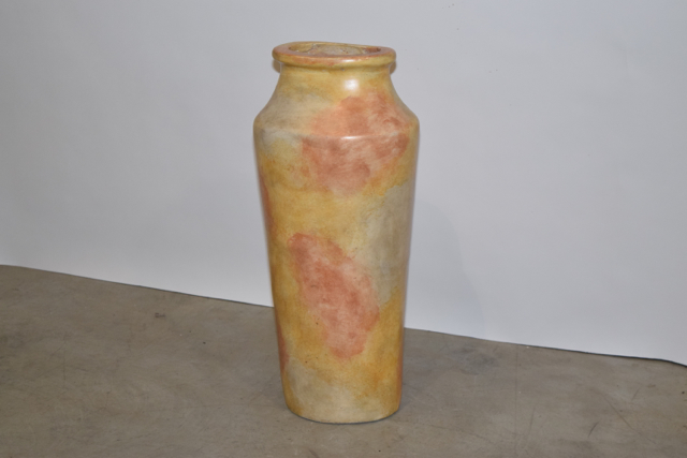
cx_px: 344
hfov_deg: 24.6
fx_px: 1575
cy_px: 229
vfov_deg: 16.6
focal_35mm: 82
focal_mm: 55
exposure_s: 1/125
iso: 800
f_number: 5.6
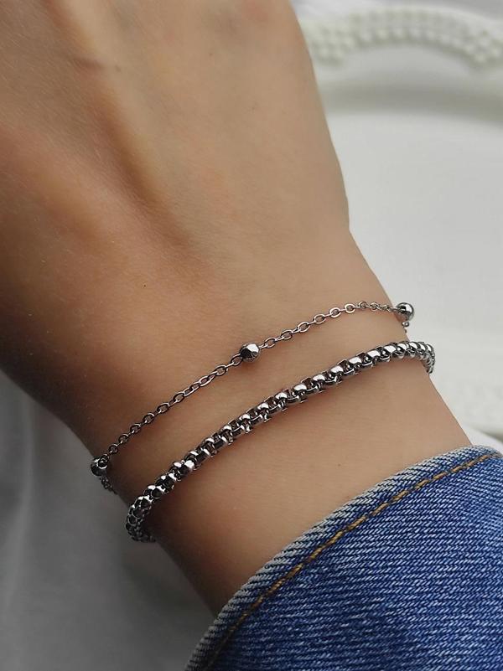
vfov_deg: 69.4
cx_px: 252
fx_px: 485
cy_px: 336
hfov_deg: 54.8
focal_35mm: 25
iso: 100
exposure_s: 1/401
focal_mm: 5.43
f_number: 1.89
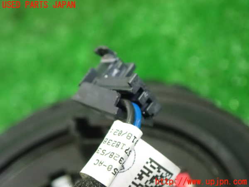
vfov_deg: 14.8
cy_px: 94
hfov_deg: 19.6
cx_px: 124
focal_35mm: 100
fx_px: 719
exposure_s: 1/20
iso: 1600
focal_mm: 18
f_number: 4.9
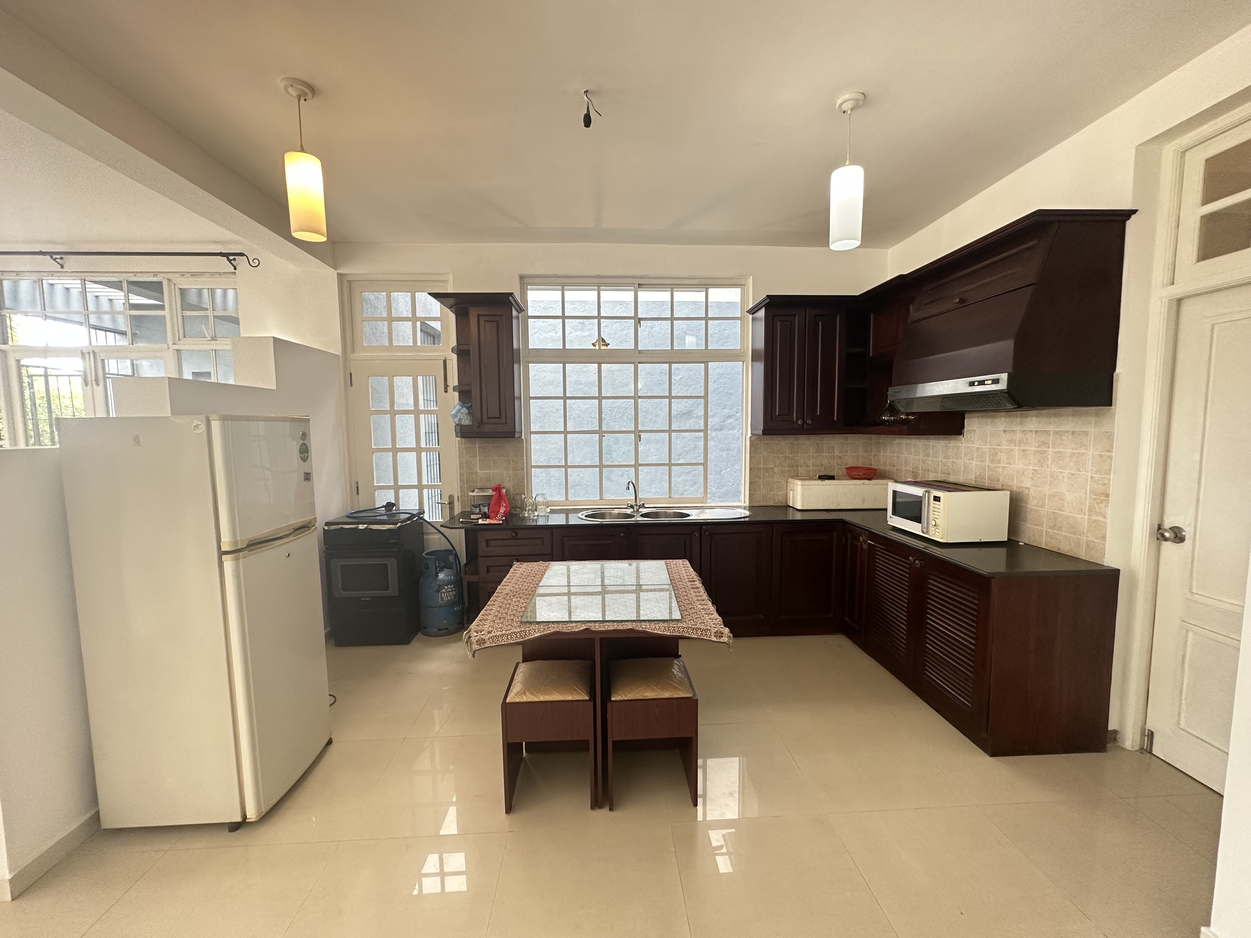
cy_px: 469
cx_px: 626
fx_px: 506
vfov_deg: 85.7
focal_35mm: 14
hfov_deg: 102.1
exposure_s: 1/50
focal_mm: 2.22
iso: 160
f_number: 2.2
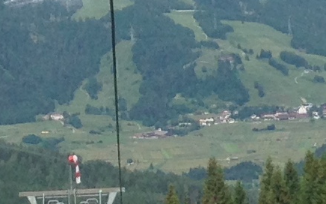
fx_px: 2327
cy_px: -8
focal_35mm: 262
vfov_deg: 5.0
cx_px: 154
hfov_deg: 8.0
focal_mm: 4.12
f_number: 2.4
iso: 50
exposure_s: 1/1022
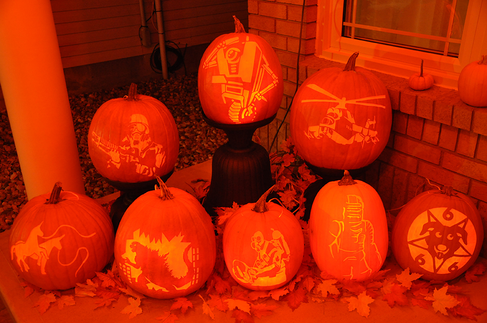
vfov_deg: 35.4
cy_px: 162
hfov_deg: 51.3
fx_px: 507
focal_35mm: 38
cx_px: 244
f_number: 4
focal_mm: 25
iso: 1600
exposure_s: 1/3
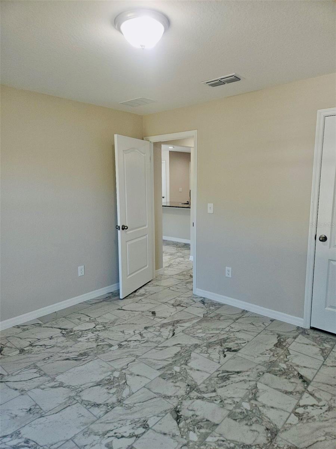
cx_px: 168
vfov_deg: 73.9
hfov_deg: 58.9
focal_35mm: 23
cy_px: 224
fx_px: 298
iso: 84
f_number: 1.8
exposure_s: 1/60.2
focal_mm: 5.4
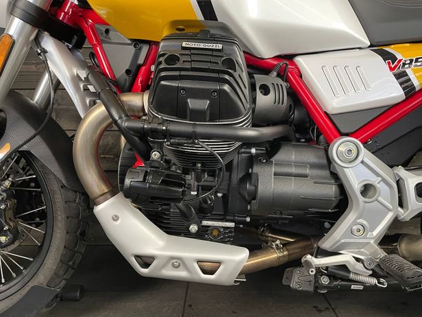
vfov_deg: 51.4
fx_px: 329
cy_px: 161
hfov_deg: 65.3
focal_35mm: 27
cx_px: 210
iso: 400
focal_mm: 4.2
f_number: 1.6
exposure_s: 1/33
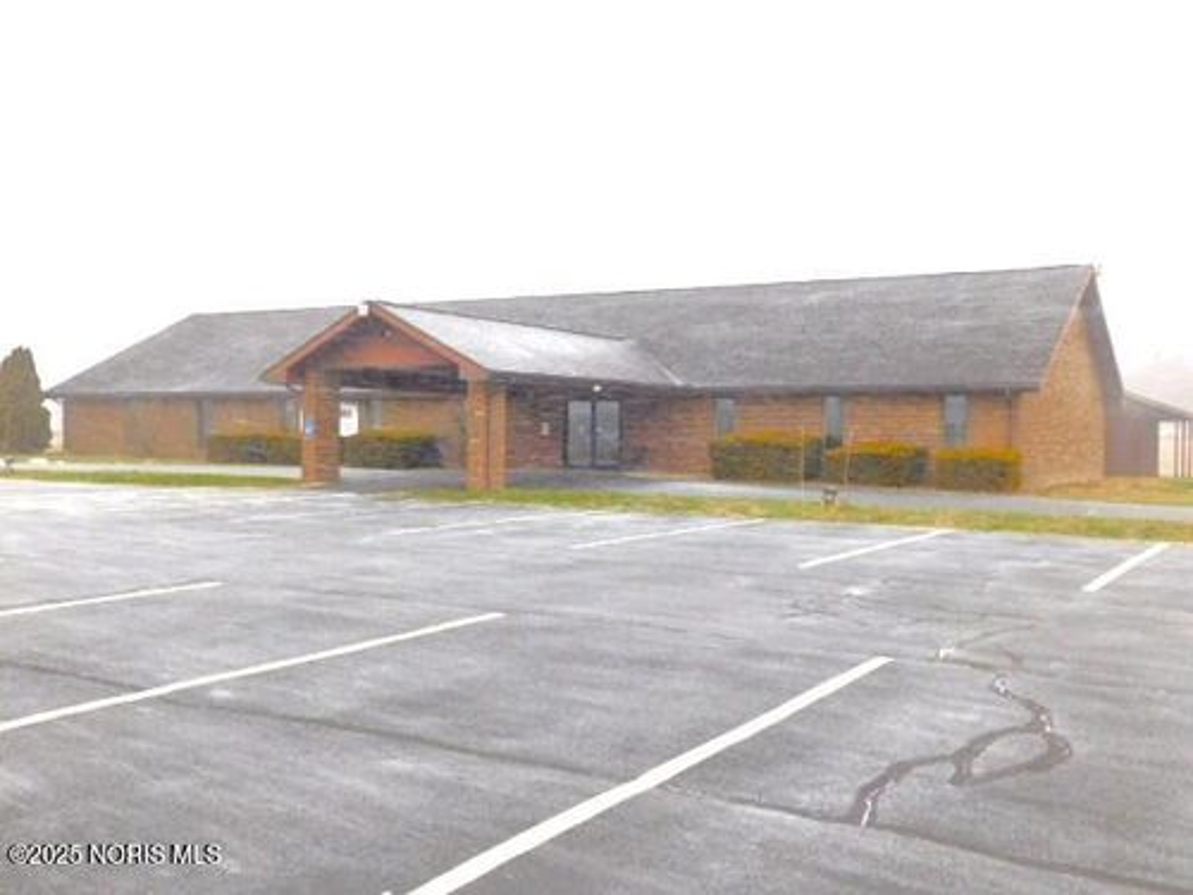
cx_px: 596
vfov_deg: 39.7
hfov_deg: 51.4
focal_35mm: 36
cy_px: 448
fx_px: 1241
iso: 125
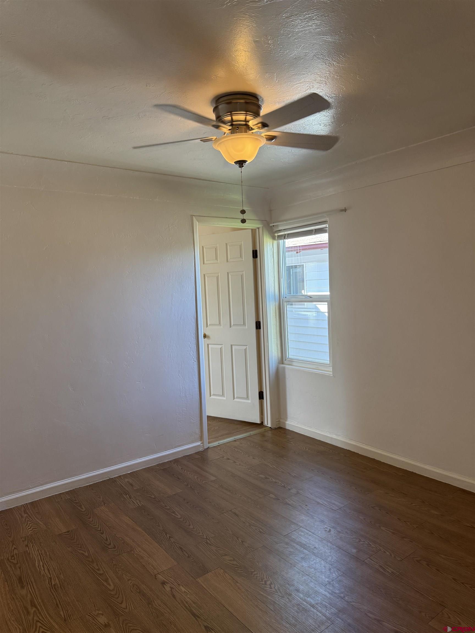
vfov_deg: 71.6
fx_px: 439
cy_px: 316
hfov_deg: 56.8
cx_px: 238
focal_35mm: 24
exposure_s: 1/120
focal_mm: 6.76
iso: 200
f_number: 1.78
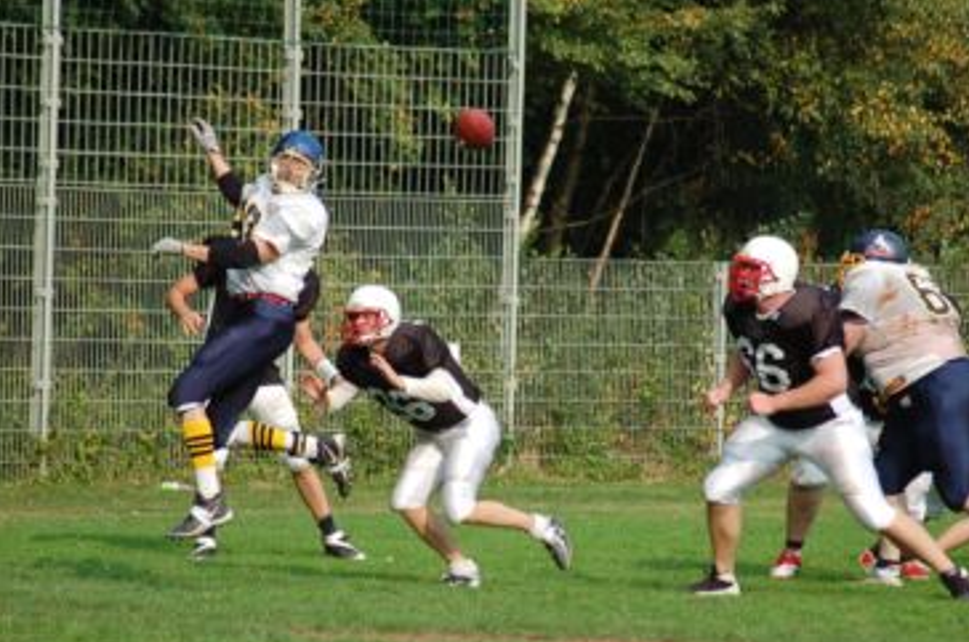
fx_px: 8514
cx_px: 467
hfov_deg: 6.5
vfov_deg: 4.3
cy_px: 352
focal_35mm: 317
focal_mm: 170
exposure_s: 1/1000
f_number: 4.8
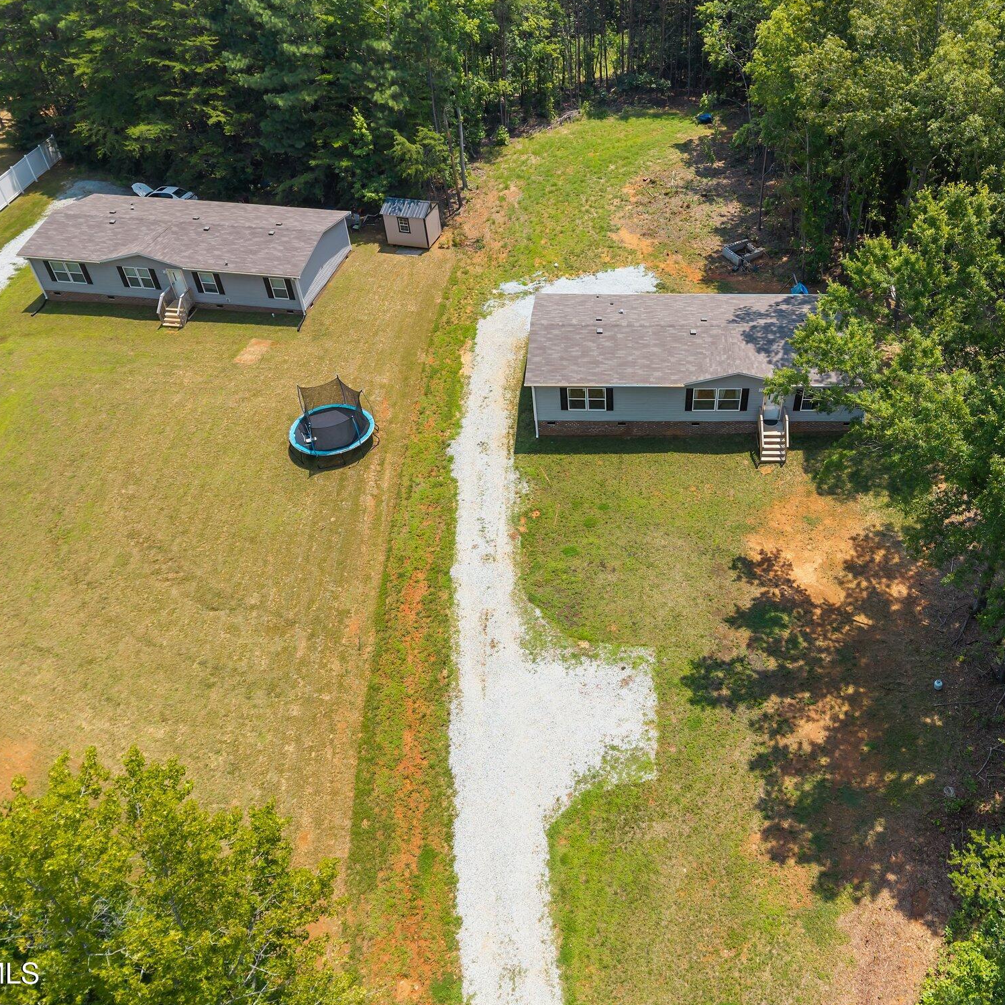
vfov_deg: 55.6
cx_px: 647
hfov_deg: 54.8
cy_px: 505
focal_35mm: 29
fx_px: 953
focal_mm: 8.67
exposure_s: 1/2000
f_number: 1.8
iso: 150
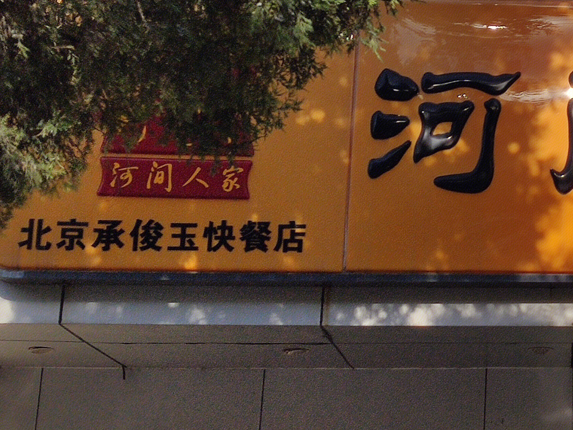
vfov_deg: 14.1
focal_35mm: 104
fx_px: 1722
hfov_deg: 18.0
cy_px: 53
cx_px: 690
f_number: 1.75
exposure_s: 1/3754
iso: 112
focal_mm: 4.75
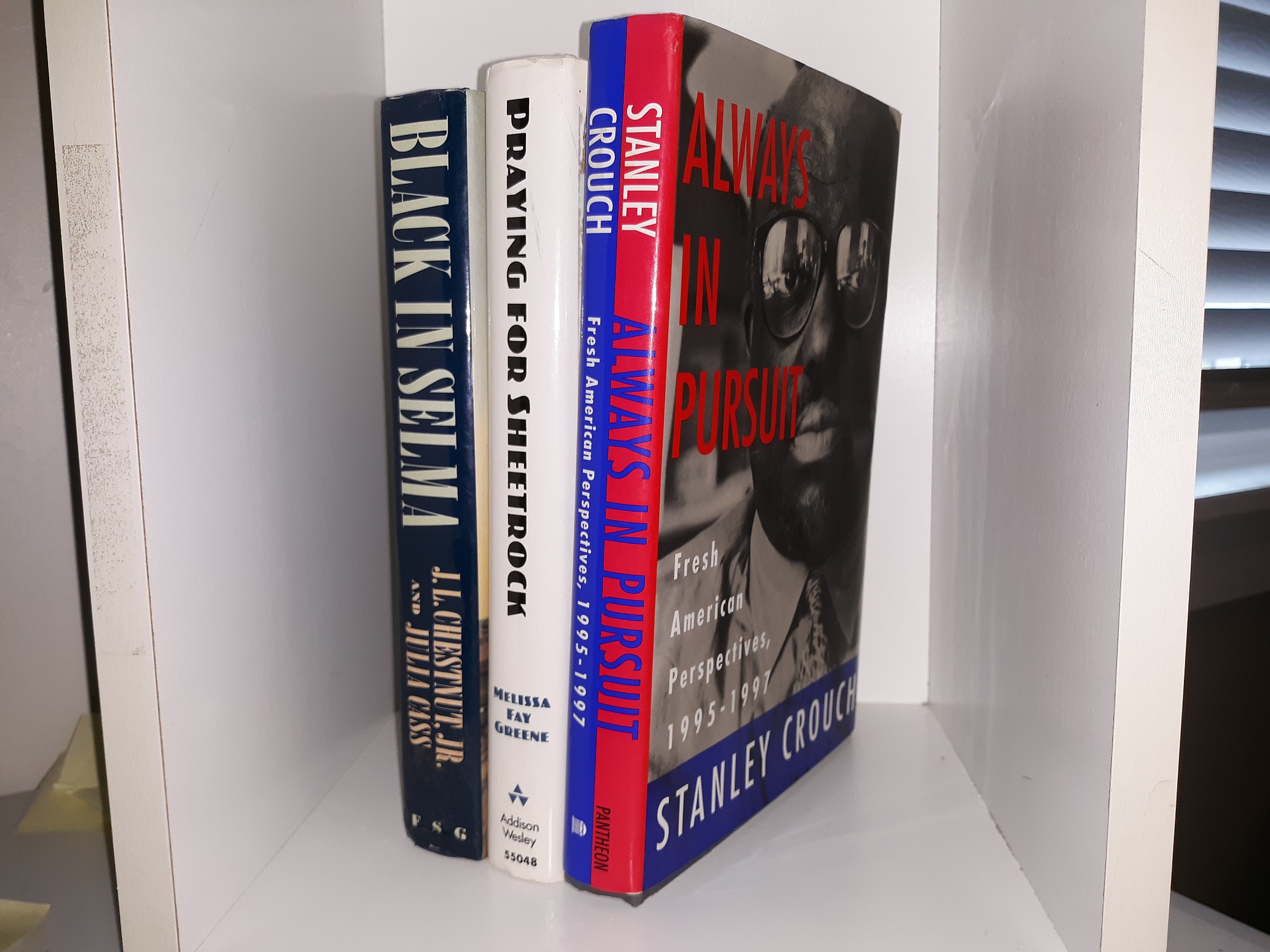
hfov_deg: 63.4
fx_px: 1027
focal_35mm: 28
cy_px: 476
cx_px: 635
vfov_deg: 49.7
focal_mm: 3.7
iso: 64
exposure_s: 1/120
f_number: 1.7
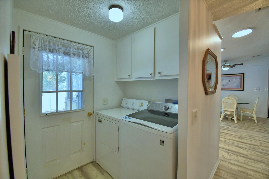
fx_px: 112
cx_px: 134
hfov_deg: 100.4
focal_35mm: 15
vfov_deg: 77.3
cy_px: 90
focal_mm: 10
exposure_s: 1/125
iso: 400
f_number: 4.5
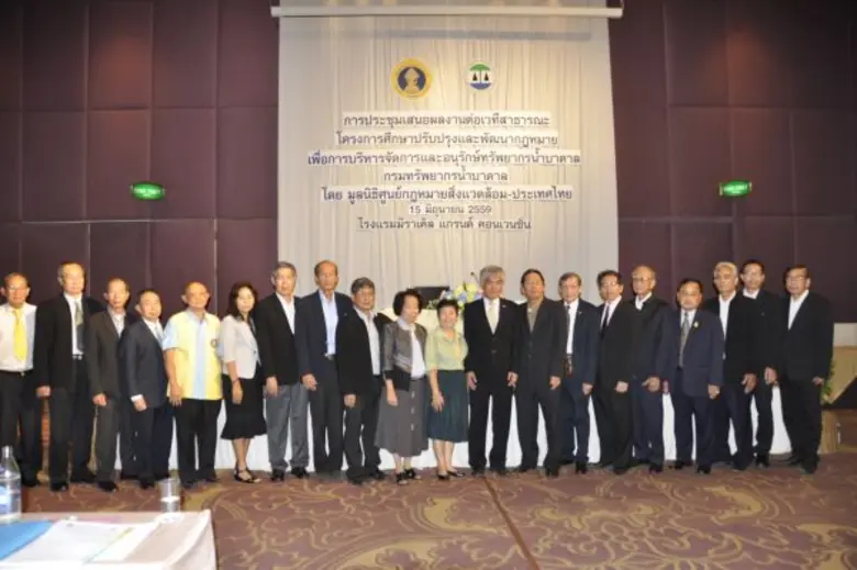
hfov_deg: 67.4
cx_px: 428
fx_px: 642
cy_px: 285
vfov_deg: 47.9
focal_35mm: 27
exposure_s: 1/60
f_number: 3.5
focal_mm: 18
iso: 400
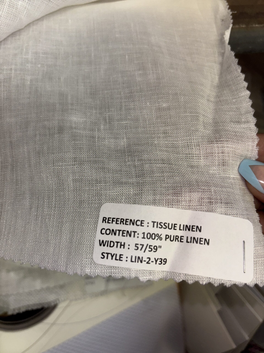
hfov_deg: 53.1
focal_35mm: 26
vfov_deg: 67.3
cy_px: 176
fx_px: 264
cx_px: 132
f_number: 1.6
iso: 32
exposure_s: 1/77
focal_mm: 5.96
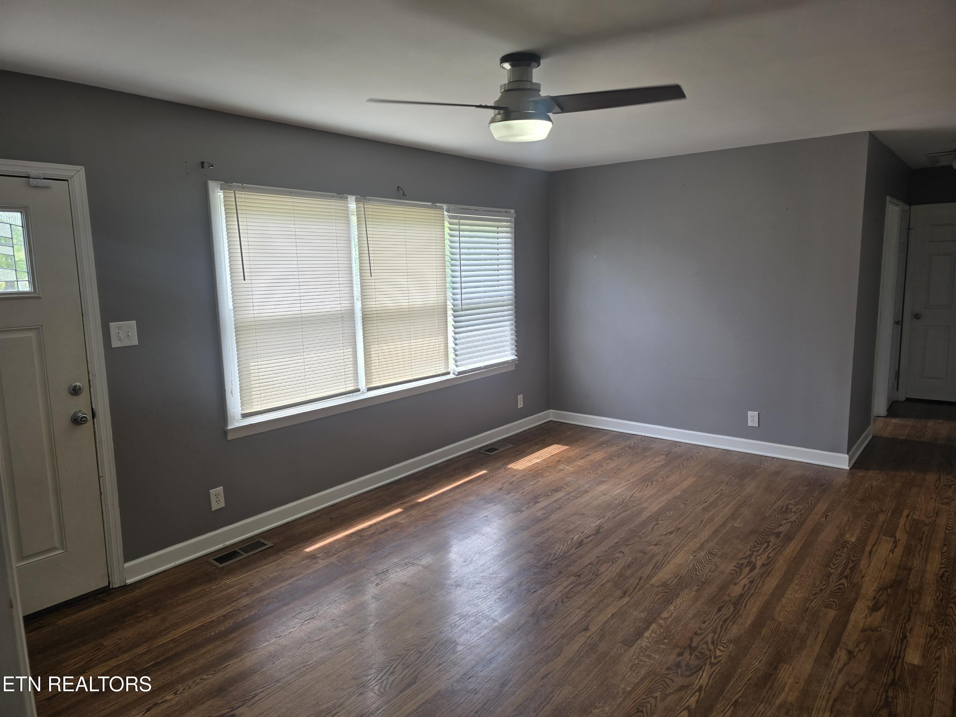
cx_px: 478
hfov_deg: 73.9
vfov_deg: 58.9
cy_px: 358
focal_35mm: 23
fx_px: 635
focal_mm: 6.3
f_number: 1.7
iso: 32
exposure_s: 1/120
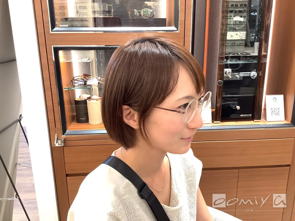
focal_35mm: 31
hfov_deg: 58.4
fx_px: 264
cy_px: 110
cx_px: 148
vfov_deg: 45.4
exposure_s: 1/50
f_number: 2.4
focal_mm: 3.3
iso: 200
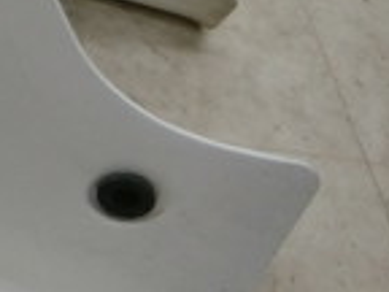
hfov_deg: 15.5
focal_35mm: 104
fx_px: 1169
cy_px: -70
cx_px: -365
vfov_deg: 13.8
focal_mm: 4.5
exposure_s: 1/125
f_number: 3.5
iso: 160
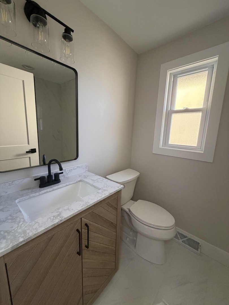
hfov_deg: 85.7
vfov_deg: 102.1
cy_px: 152
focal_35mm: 14
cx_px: 114
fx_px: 123
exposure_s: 1/60
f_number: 2.2
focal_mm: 2.22
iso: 200
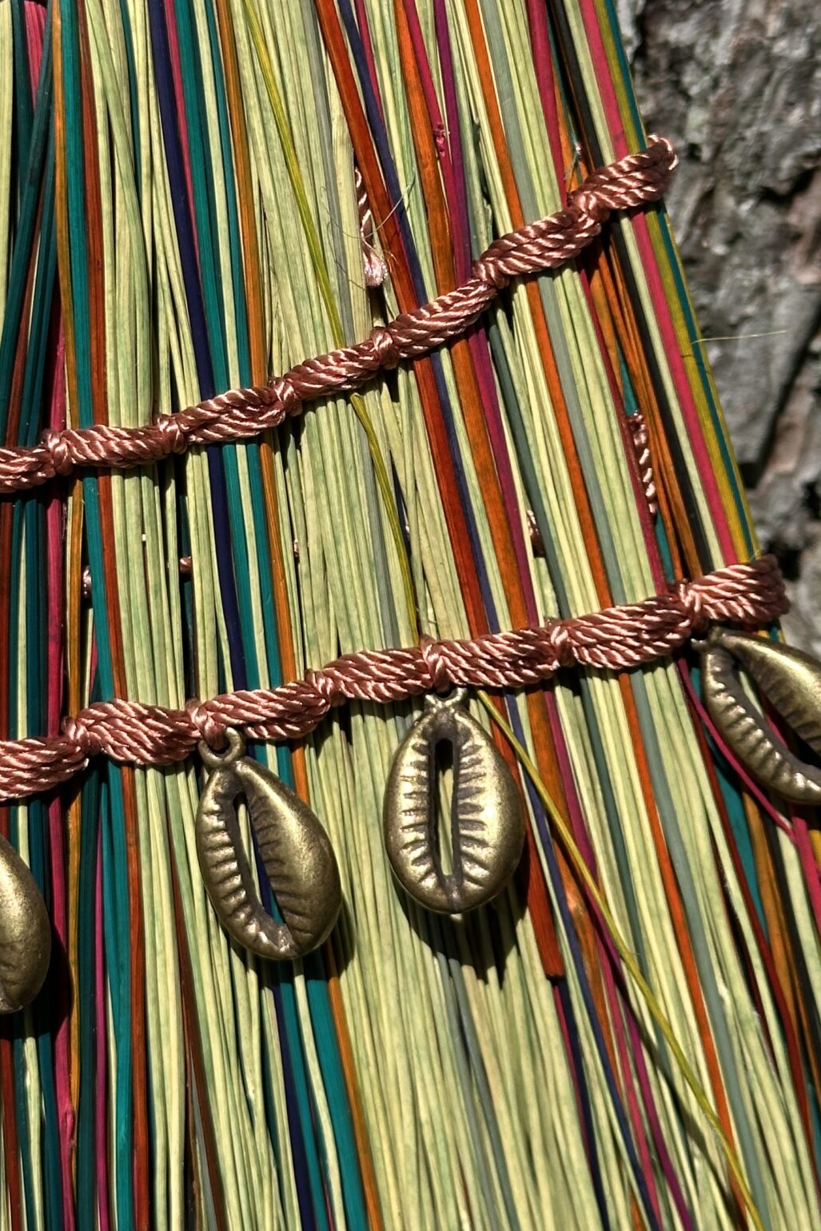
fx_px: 2838
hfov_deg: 16.4
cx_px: 281
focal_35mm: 83
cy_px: 433
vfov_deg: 24.4
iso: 64
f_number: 1.78
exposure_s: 1/3257
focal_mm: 6.86
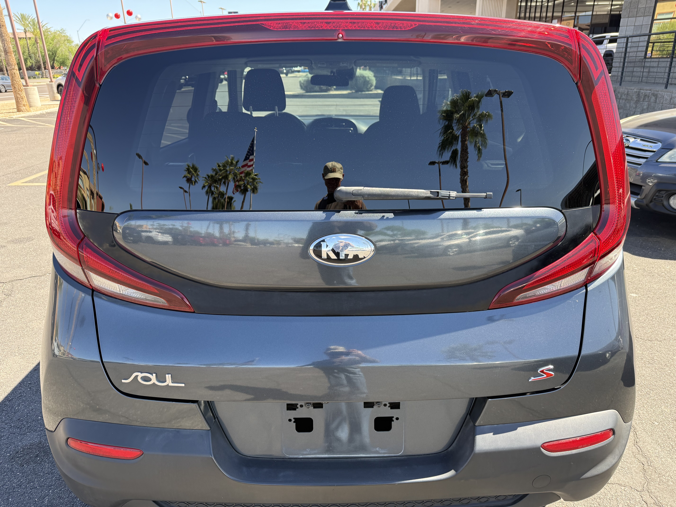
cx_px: 338
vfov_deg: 56.8
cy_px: 254
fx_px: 469
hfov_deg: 71.6
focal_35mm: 24
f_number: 1.78
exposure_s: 1/575
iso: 100
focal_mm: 6.76
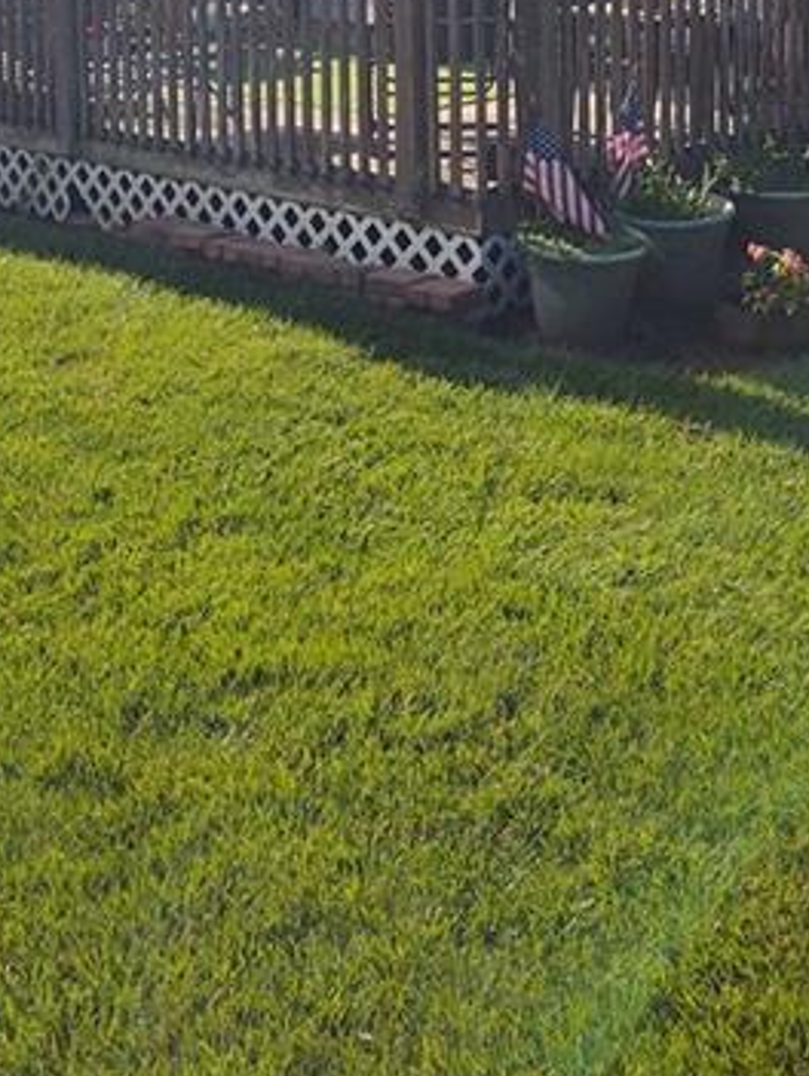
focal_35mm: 59
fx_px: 1835
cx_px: 395
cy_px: 3
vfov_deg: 30.4
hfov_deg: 24.9
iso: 100
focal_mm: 4.75
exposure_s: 1/7702
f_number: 1.7
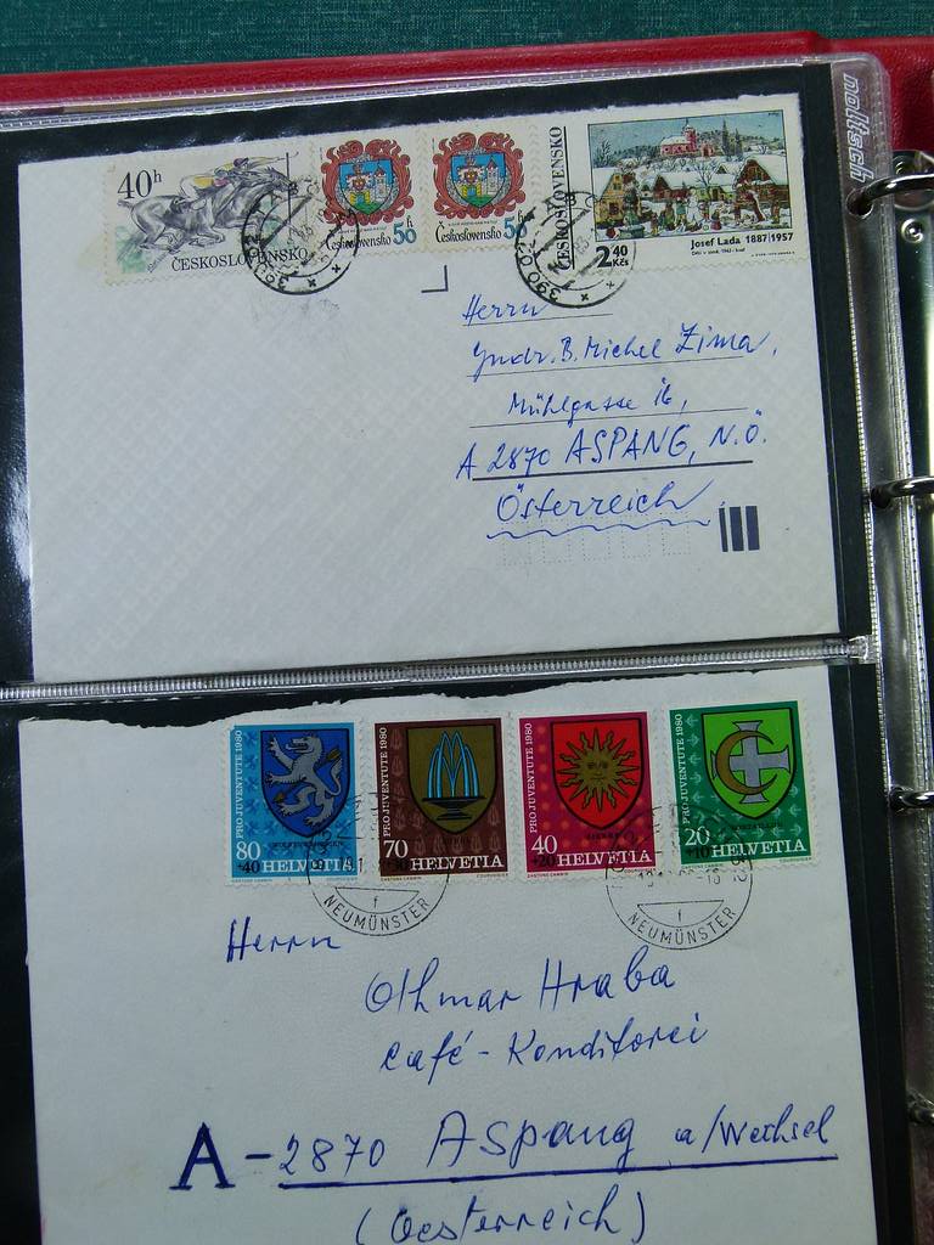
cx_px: 467
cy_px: 622
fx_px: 1619
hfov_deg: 32.2
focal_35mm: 45
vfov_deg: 42.1
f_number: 4
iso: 100
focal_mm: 8.1
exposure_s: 1/100
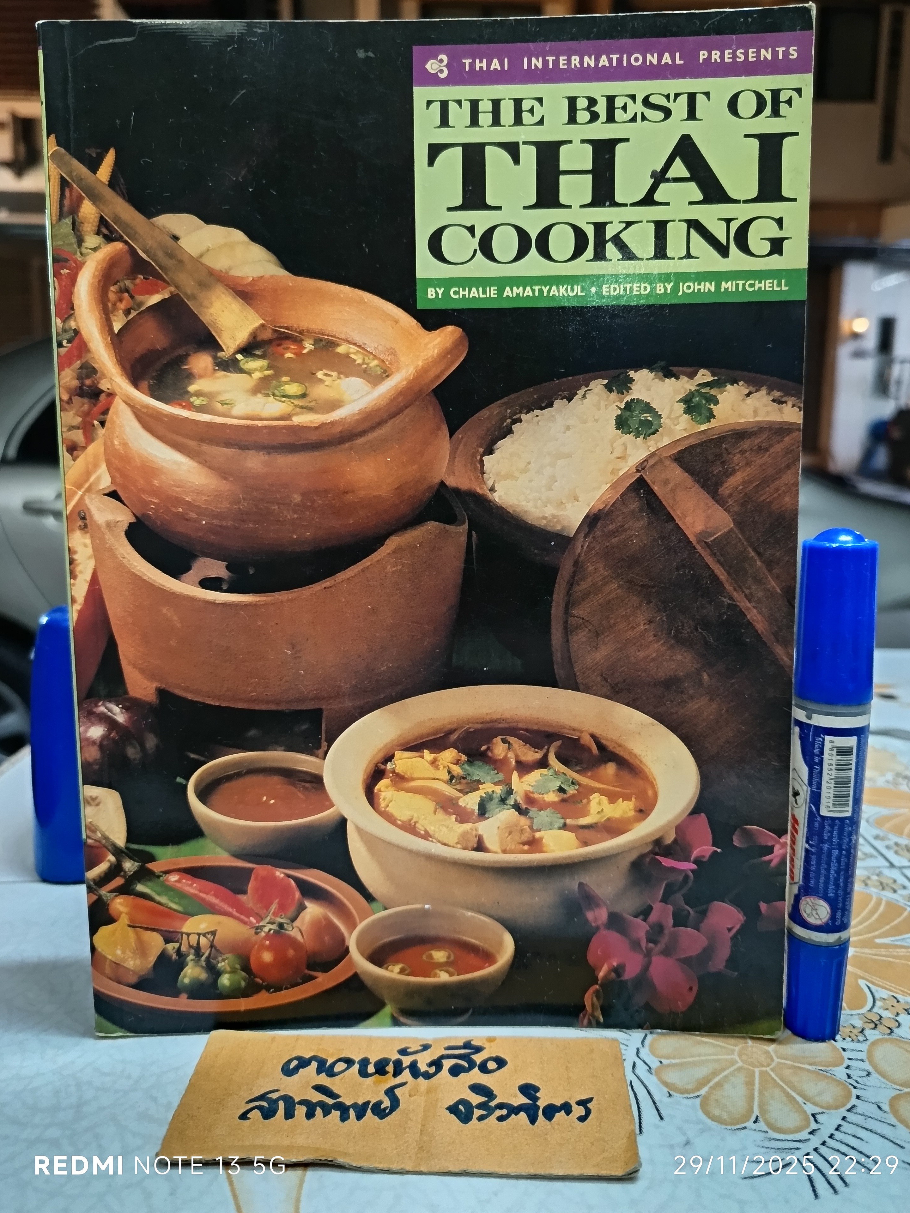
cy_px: 583
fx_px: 876
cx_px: 466
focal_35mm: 25
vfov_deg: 69.4
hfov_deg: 54.9
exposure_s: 1/20
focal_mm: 5.31
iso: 2241
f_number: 1.7
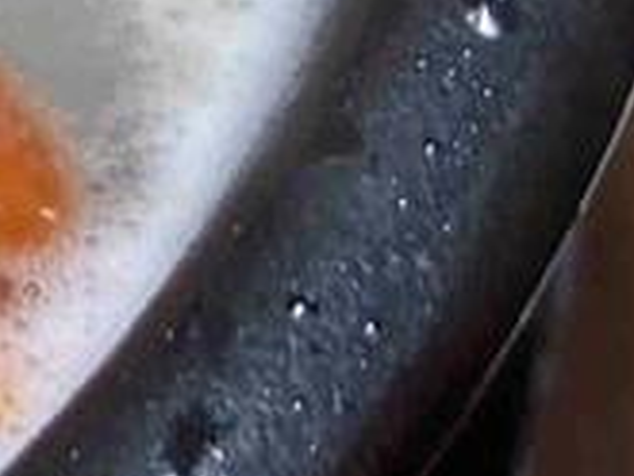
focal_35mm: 189
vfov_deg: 7.5
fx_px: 3464
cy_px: -499
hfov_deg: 8.9
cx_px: -1145
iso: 32
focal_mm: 4.25
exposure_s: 1/126
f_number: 1.8
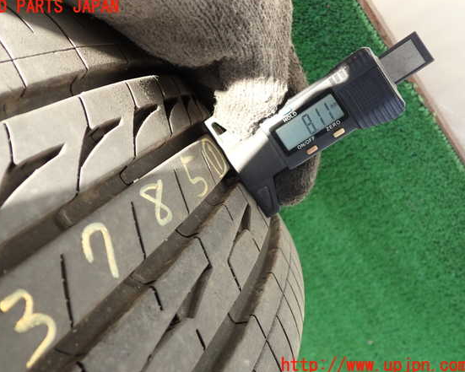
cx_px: 219
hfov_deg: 52.8
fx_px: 468
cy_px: 186
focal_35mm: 34
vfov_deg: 43.4
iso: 125
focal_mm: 5.79
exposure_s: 1/125
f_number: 2.4
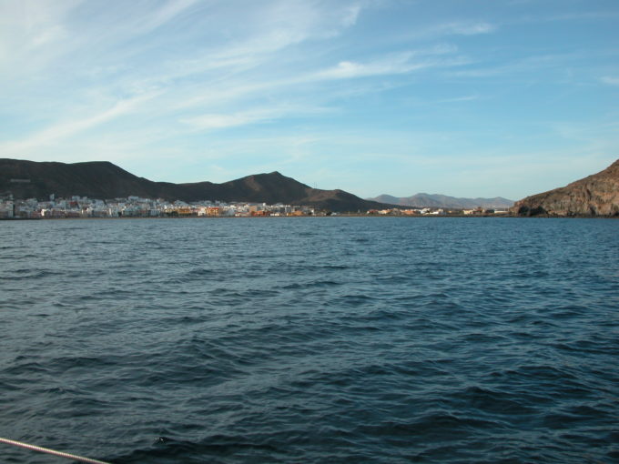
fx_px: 626
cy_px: 232
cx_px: 310
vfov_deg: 40.7
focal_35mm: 35
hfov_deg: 52.6
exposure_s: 1/272
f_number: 5.6
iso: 100
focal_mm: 8.9
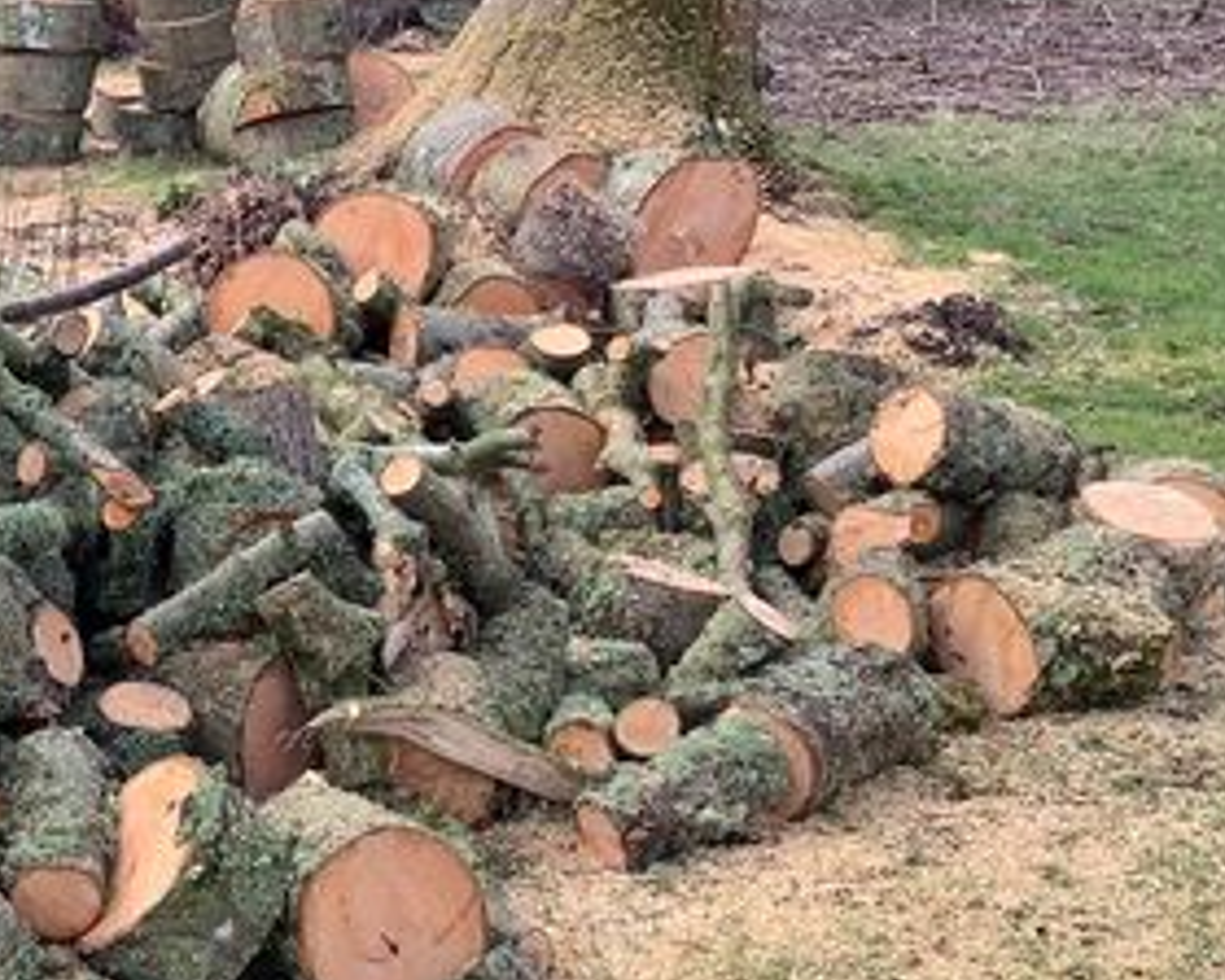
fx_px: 2610
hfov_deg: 25.4
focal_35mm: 72
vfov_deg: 21.3
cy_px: 514
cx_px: 72
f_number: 2.4
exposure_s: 1/140
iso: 25
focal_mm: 3.3
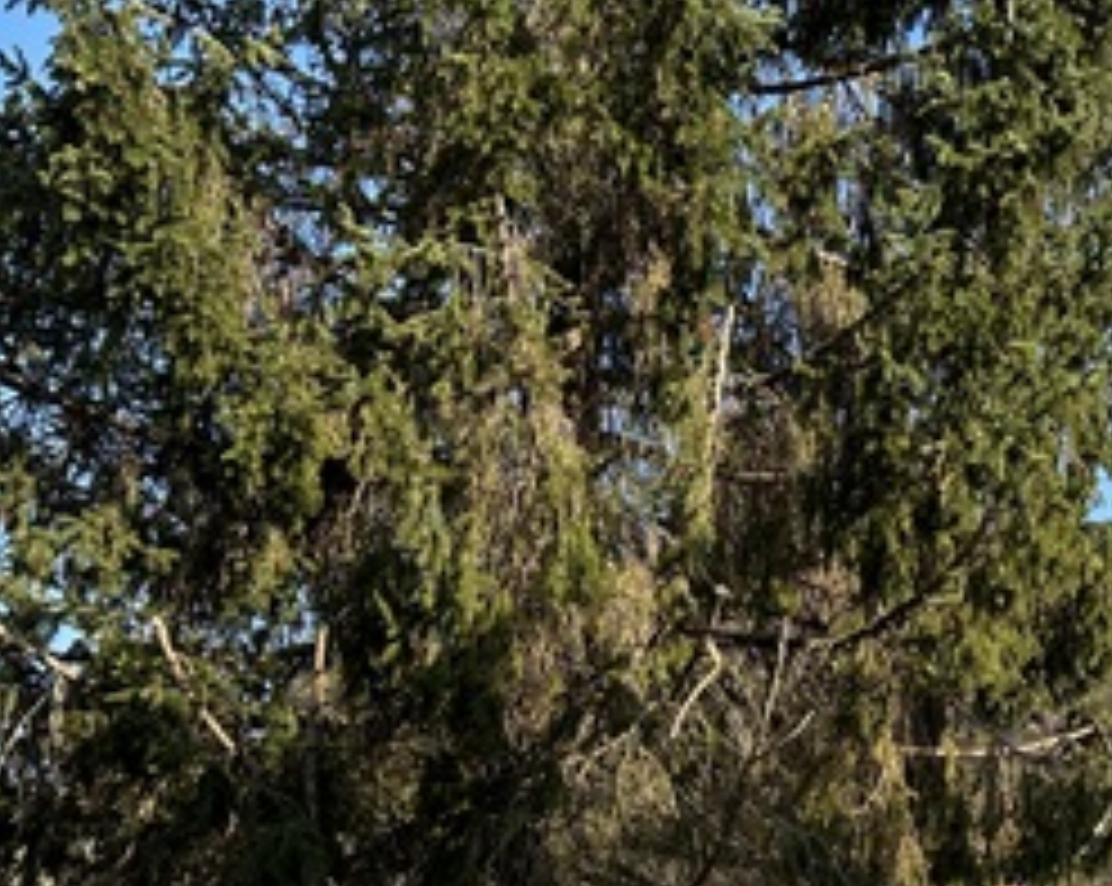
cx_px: 1098
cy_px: 778
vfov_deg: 25.9
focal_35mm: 57
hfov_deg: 30.8
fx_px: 1874
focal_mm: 6.86
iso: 80
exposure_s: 1/2070
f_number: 1.78
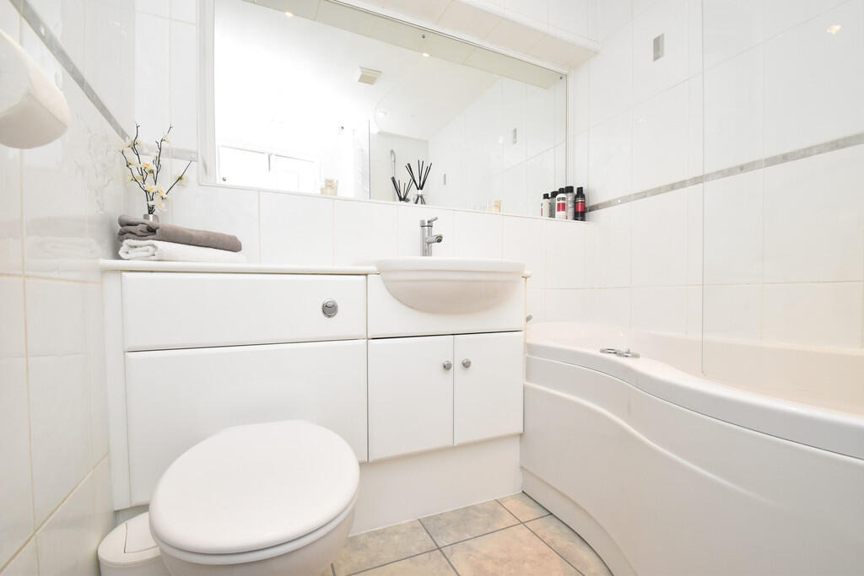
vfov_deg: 77.3
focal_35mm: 15
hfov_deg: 100.4
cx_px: 432
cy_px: 288
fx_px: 360
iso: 1600
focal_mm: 10
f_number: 8
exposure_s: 1/60
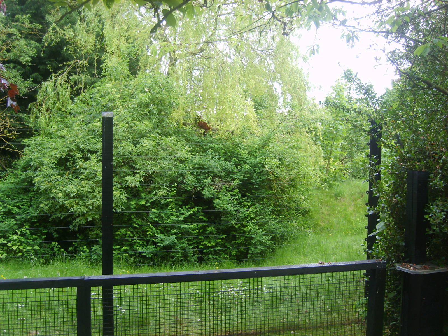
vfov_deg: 40.7
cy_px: 168
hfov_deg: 52.6
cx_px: 224
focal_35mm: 35
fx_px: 453
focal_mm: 7.4
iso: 50
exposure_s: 1/125
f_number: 2.8
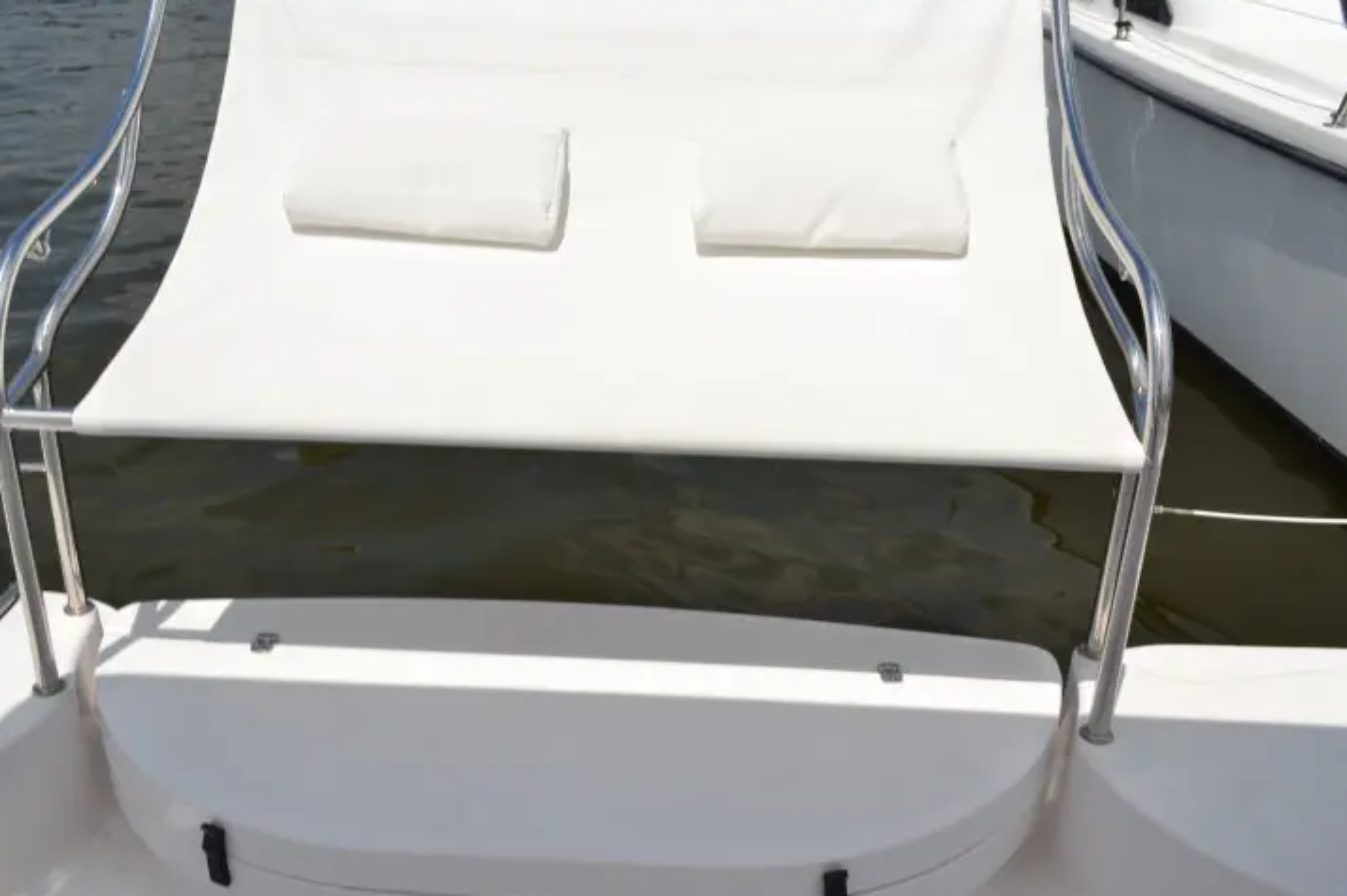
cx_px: 636
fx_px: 1383
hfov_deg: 51.9
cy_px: 482
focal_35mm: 37
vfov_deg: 35.9
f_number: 9
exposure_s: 1/500
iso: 100
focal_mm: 22
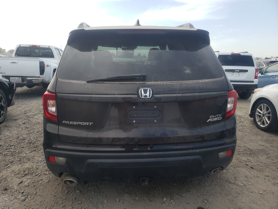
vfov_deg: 53.1
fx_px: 209
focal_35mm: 26
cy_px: 104
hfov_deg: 67.3
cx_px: 139
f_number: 1.5
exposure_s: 1/1000
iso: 50
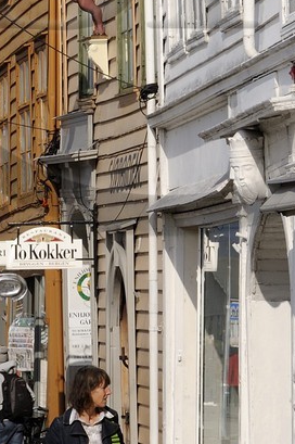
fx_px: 3373
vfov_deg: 7.5
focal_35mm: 274
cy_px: -103
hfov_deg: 5.0
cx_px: 166
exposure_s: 1/160
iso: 200
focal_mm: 70
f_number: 20
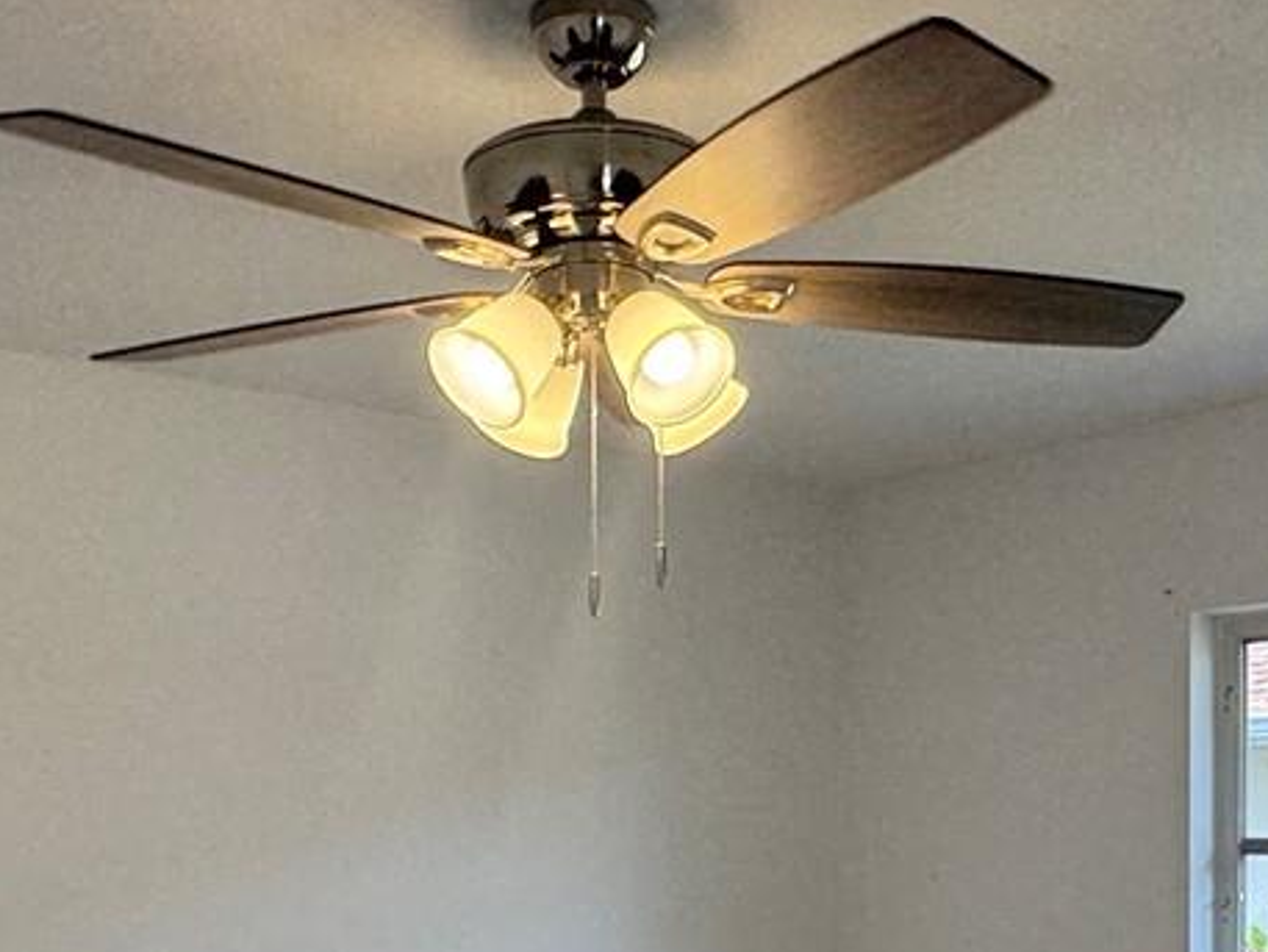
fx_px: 1795
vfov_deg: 28.6
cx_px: 683
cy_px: 838
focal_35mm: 49
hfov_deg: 38.9
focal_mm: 2.22
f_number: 2.2
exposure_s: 1/120
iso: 64
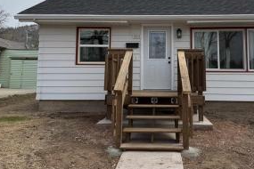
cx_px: 154
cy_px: 52
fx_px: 247
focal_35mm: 35
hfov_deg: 54.0
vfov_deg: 37.3
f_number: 1.78
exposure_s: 1/7353
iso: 80
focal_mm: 6.76
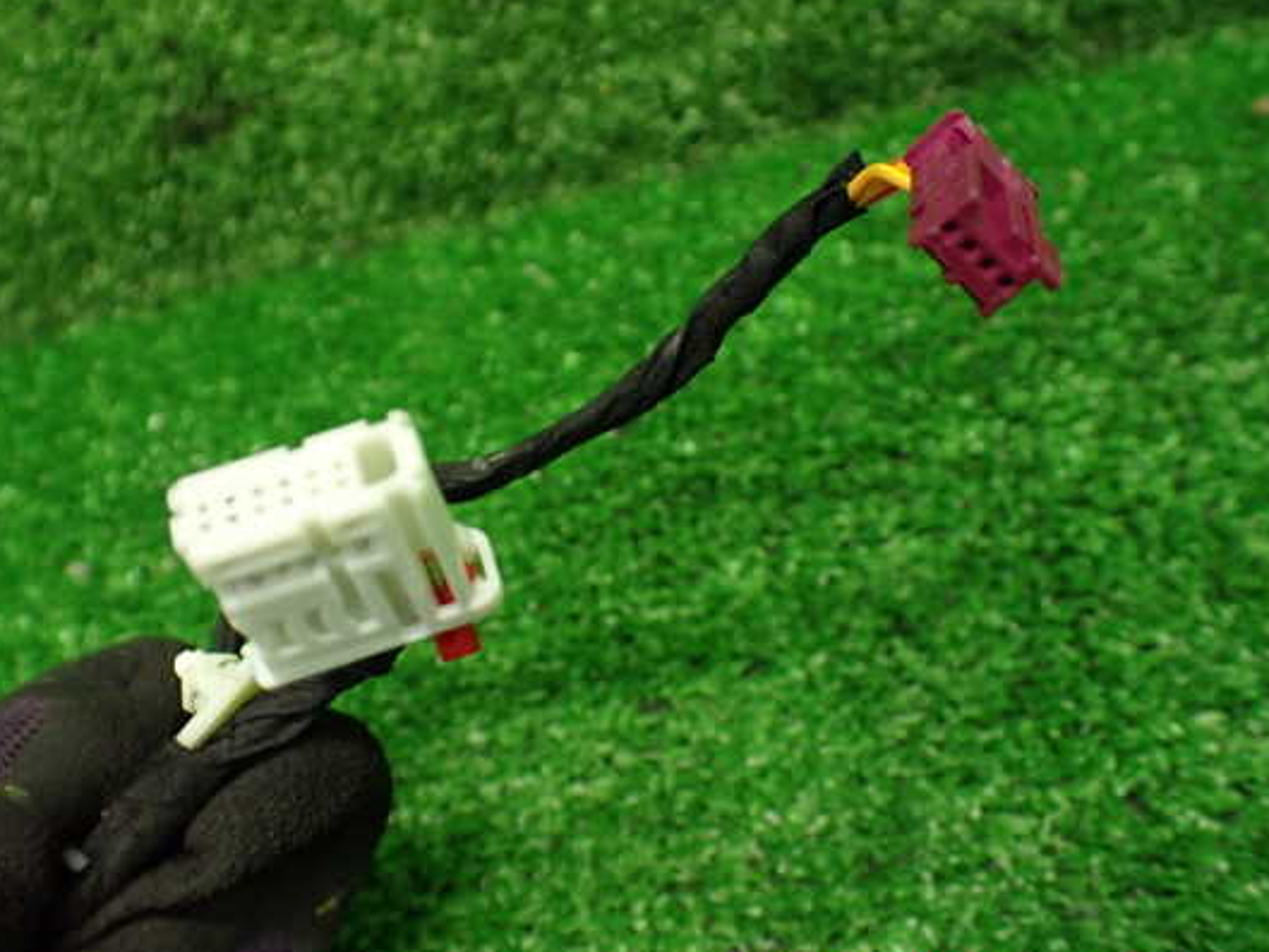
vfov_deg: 41.8
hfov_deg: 53.9
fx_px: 1247
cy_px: 472
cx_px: 590
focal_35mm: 34
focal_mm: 5.4
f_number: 2.3
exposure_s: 1/125
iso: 800
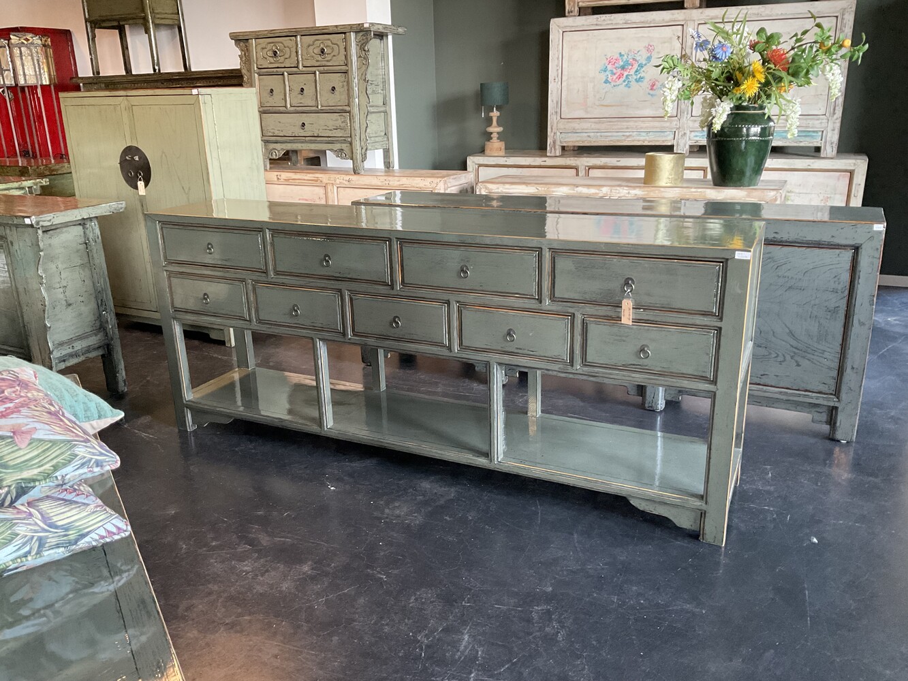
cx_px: 454
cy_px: 340
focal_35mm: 29
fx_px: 761
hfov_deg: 61.7
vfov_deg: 48.2
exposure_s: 1/60
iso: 250
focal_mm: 3
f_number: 1.8
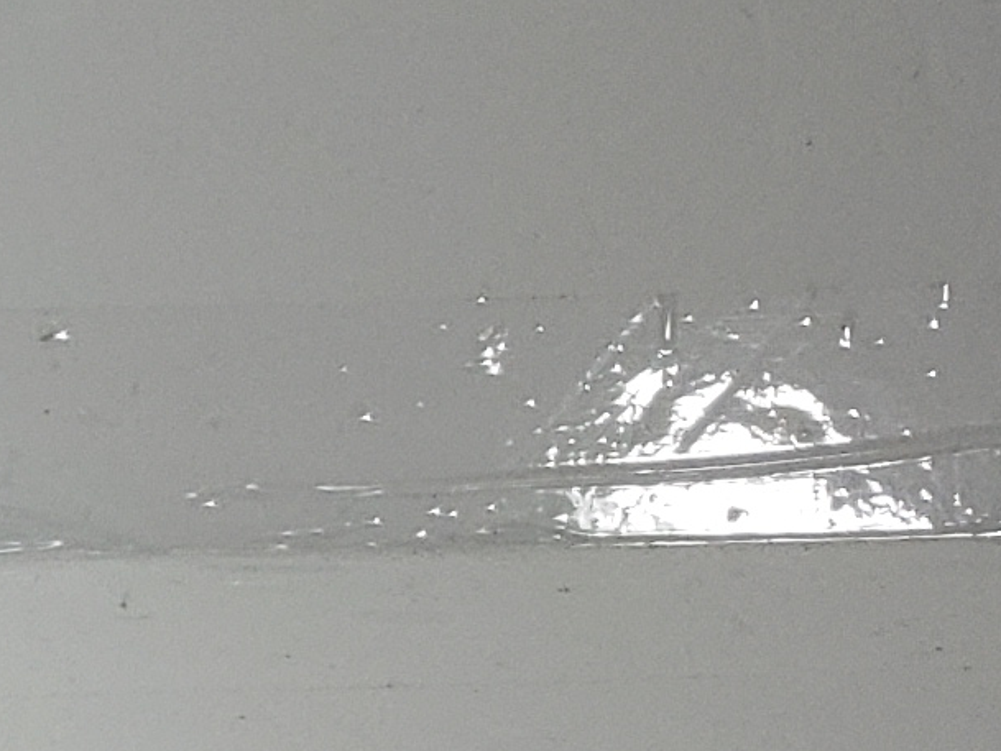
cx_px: -2201
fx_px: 4975
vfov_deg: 8.4
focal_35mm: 172
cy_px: 1137
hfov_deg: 8.9
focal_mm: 4.3
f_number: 1.5
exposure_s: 1/507
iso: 50
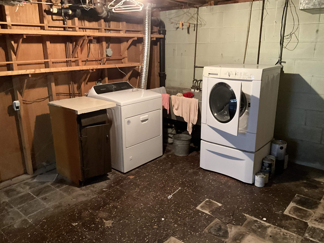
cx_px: 162
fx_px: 271
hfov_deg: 61.7
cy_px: 122
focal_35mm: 29
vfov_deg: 48.2
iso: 500
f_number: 1.8
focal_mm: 3
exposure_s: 1/30
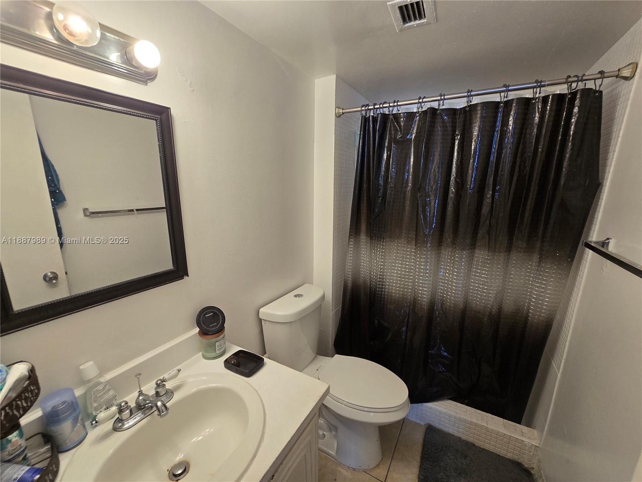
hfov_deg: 106.2
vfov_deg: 89.9
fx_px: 241
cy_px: 241
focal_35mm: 13
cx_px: 321
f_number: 2.2
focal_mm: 2.2
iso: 80
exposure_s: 1/60
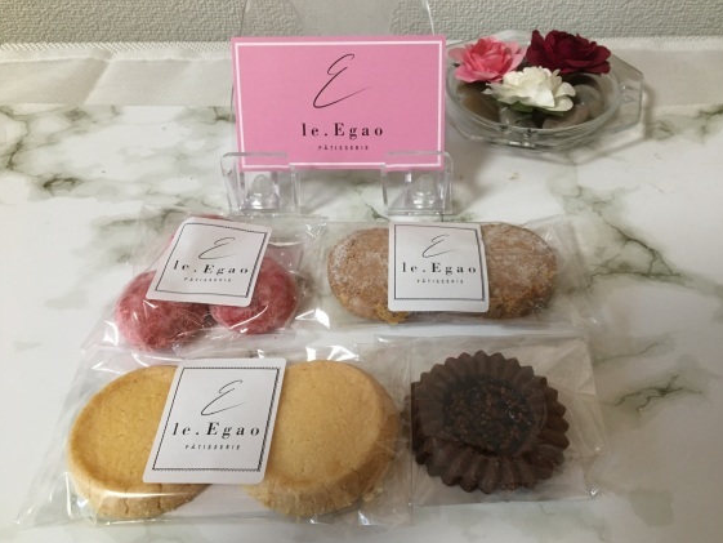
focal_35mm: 31
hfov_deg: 58.3
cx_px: 383
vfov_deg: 45.4
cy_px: 288
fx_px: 648
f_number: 2.2
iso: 160
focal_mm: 4.15
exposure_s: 1/33
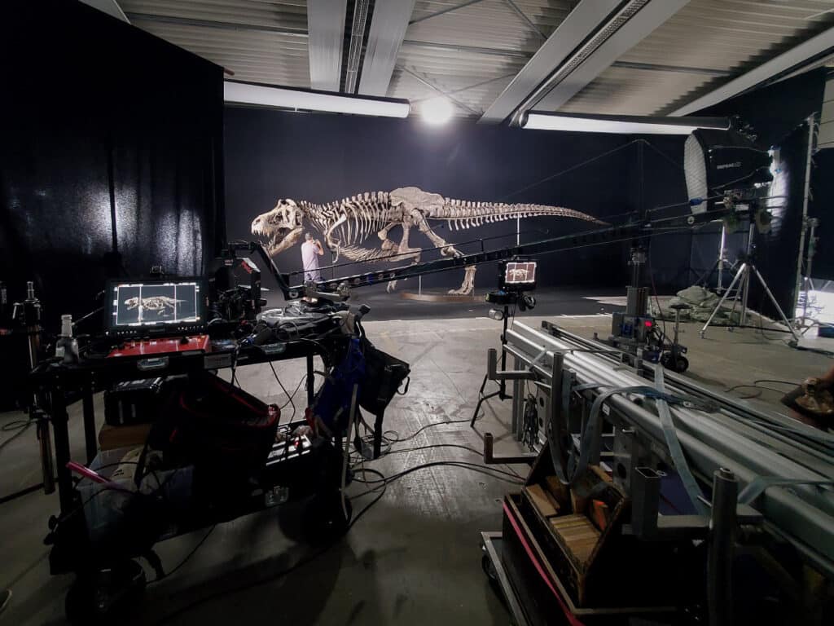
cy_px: 313
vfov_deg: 89.9
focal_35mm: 13
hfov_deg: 106.2
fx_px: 313
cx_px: 417
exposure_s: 1/16
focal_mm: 1.8
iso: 1000
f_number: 2.2
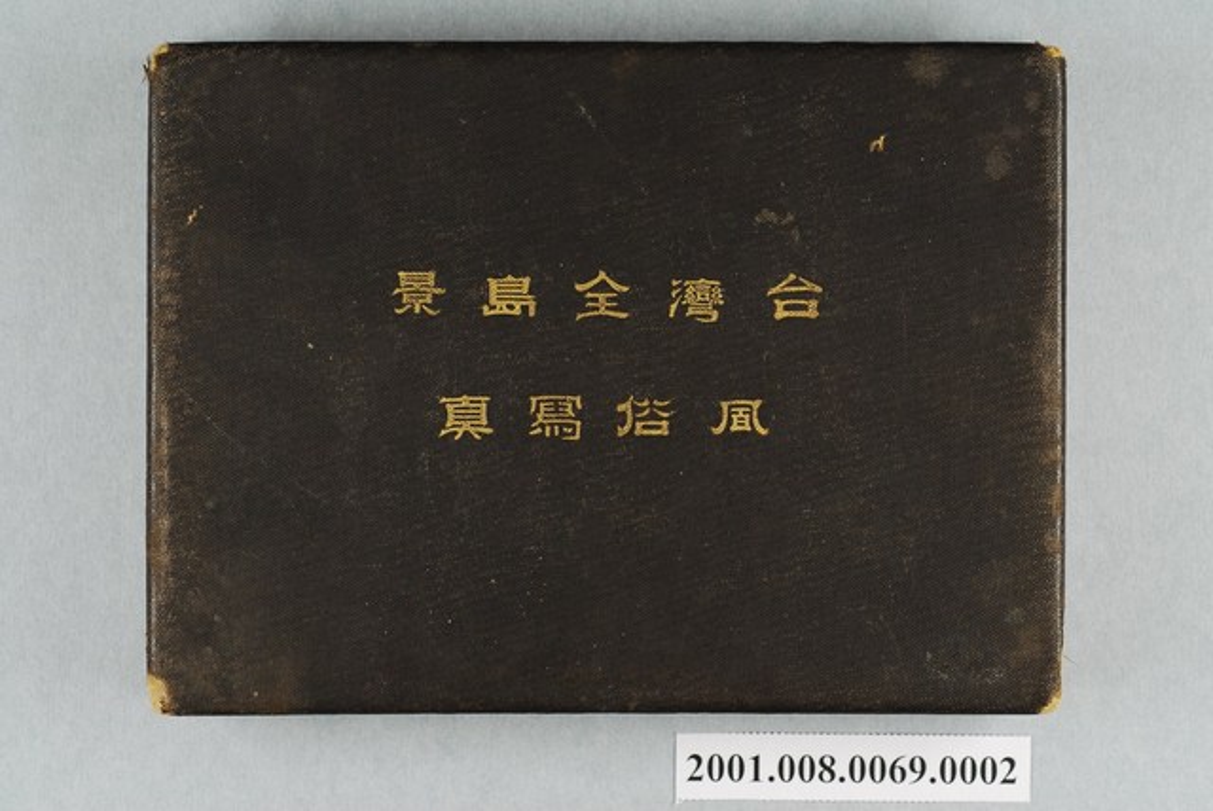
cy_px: 406
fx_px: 3035
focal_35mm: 90
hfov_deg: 22.6
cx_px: 606
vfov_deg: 15.2
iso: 200
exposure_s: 1/30
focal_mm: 60
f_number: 6.3
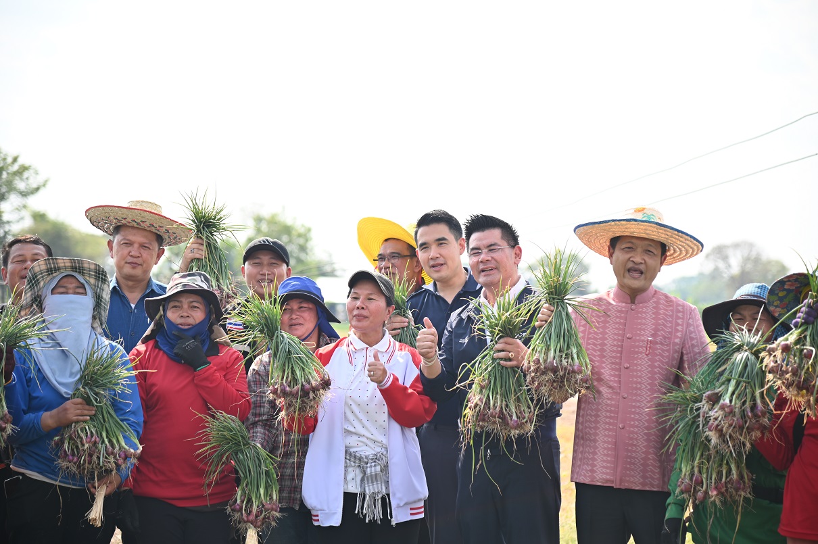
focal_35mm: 112
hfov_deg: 18.3
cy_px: 272
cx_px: 409
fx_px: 2543
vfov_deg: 12.2
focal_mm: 112
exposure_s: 1/320
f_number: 4
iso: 100
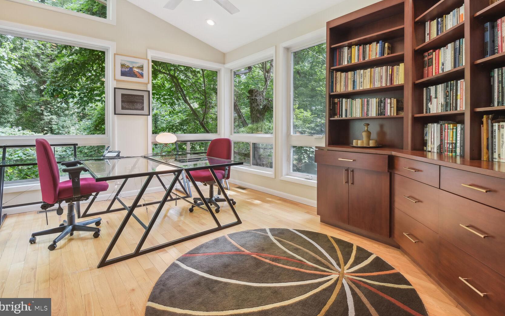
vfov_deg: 67.8
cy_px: 141
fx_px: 234
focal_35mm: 17
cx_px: 257
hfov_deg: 94.4
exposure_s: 1/10
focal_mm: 16
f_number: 8
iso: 500
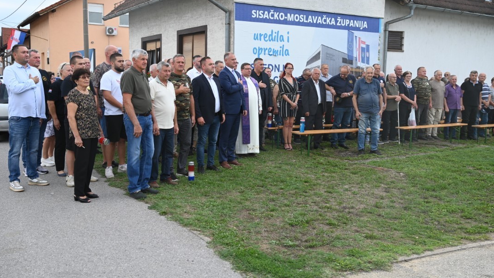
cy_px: 126
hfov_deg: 54.0
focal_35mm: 37
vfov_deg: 32.0
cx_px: 244
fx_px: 485
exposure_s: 1/250
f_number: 5.6
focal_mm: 33
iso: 180
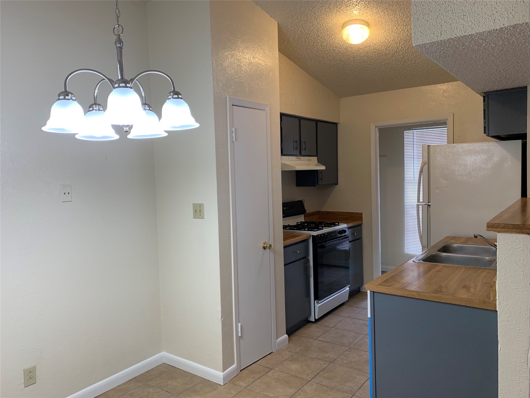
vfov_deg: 53.1
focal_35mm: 26
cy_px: 199
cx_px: 265
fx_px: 398
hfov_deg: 67.3
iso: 64
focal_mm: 4.25
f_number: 1.8
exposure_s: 1/60
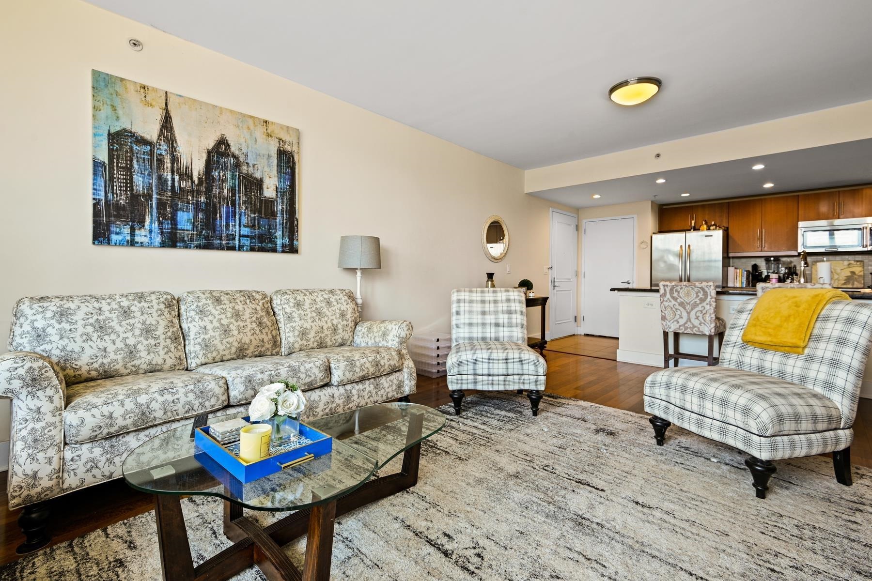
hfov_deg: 96.7
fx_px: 388
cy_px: 290
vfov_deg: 73.7
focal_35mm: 16
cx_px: 436
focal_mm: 16
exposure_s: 1/6
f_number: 8
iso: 400
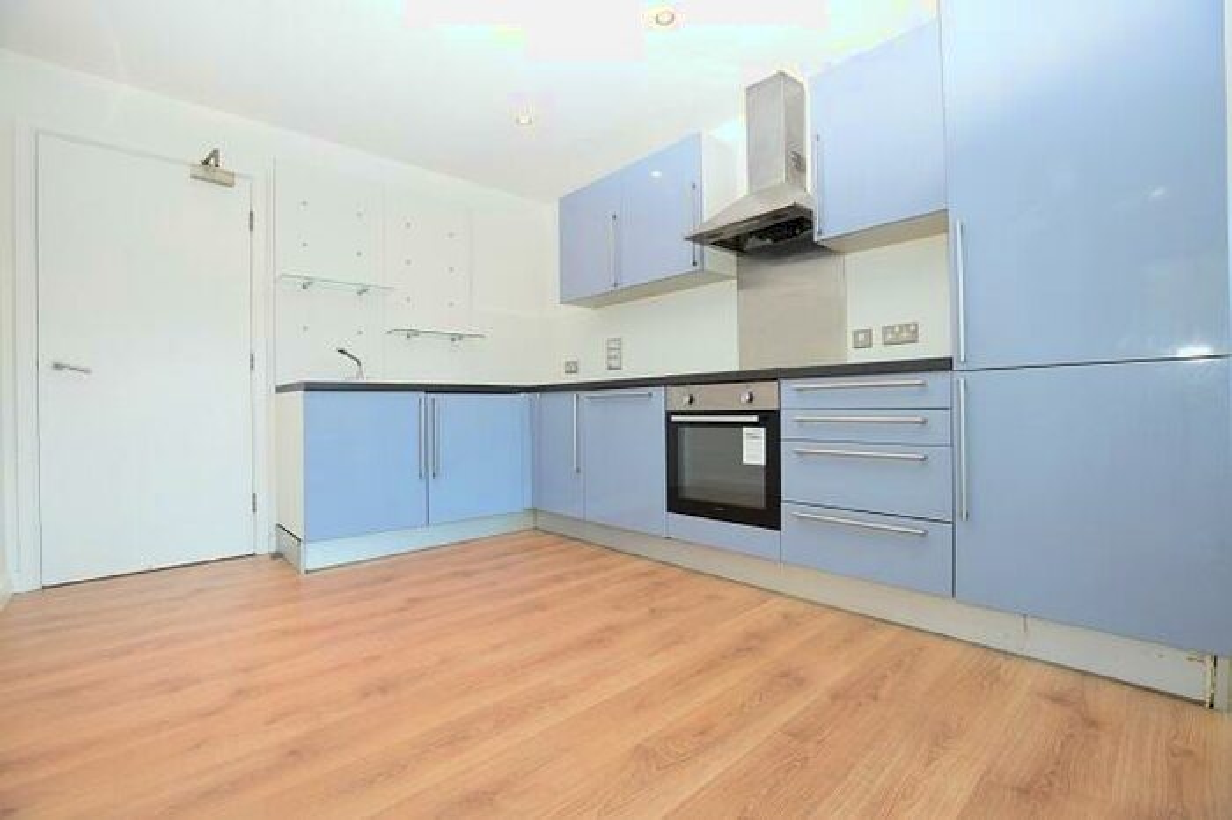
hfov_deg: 100.4
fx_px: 513
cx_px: 616
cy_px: 410
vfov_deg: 77.3
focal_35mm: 15
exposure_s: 1/100
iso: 800
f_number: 5
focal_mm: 10
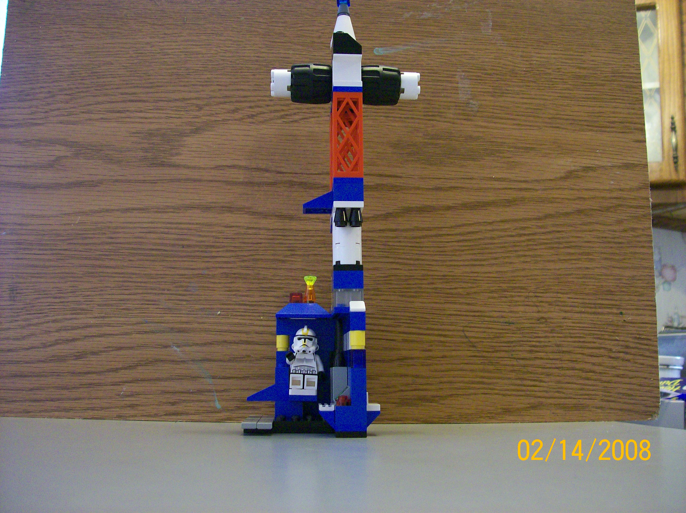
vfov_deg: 39.6
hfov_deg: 51.4
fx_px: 713
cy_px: 256
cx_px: 343
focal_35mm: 36
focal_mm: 6
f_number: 2.7
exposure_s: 1/8
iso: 160
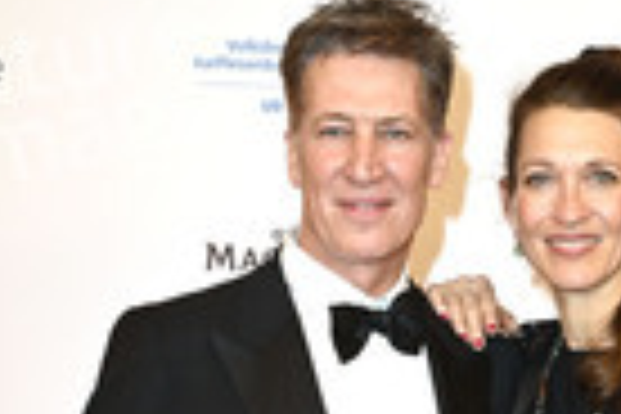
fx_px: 2398
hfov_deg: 14.7
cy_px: 792
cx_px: 482
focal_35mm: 139
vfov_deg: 9.3
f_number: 7.1
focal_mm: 48
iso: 640
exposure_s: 1/200
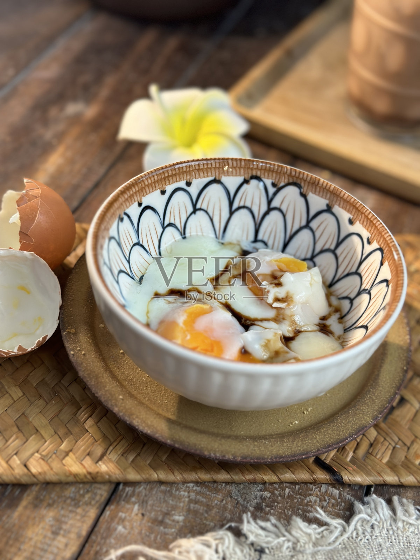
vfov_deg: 39.7
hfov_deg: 30.3
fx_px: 777
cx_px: 210
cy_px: 280
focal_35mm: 48
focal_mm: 6.86
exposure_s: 1/100
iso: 125
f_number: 1.78
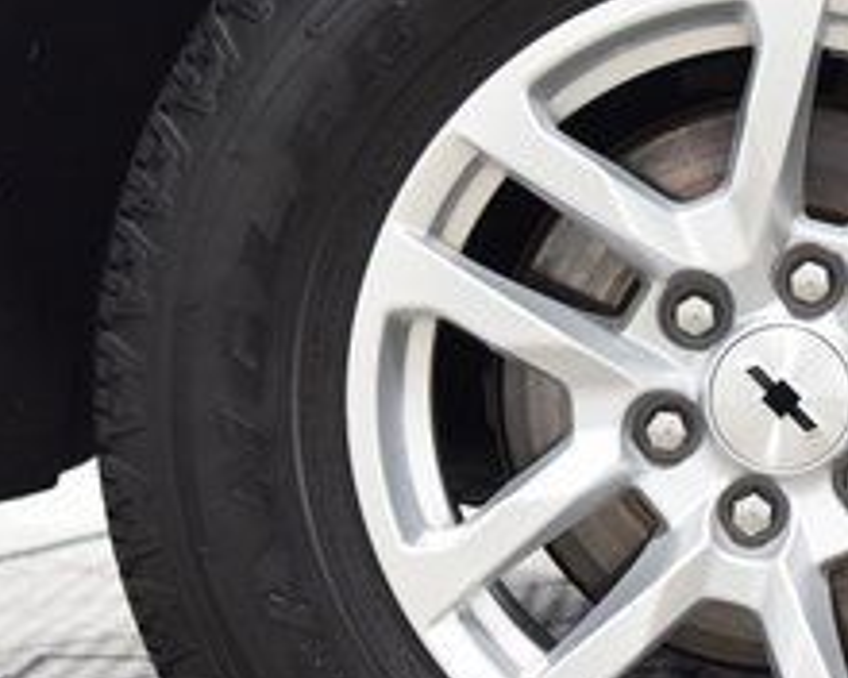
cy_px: 414
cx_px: 794
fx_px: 3288
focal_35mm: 131
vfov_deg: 11.8
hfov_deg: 14.5
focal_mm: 32
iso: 1600
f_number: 3.5
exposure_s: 1/60
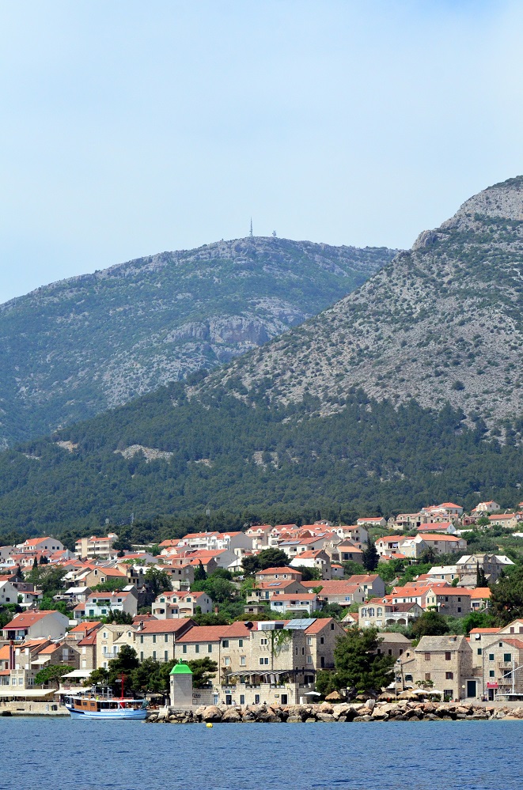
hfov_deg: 13.0
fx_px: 2300
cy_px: 395
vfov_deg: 19.5
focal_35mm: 105
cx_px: 262
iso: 1800
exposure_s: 1/8000
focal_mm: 70
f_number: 6.3
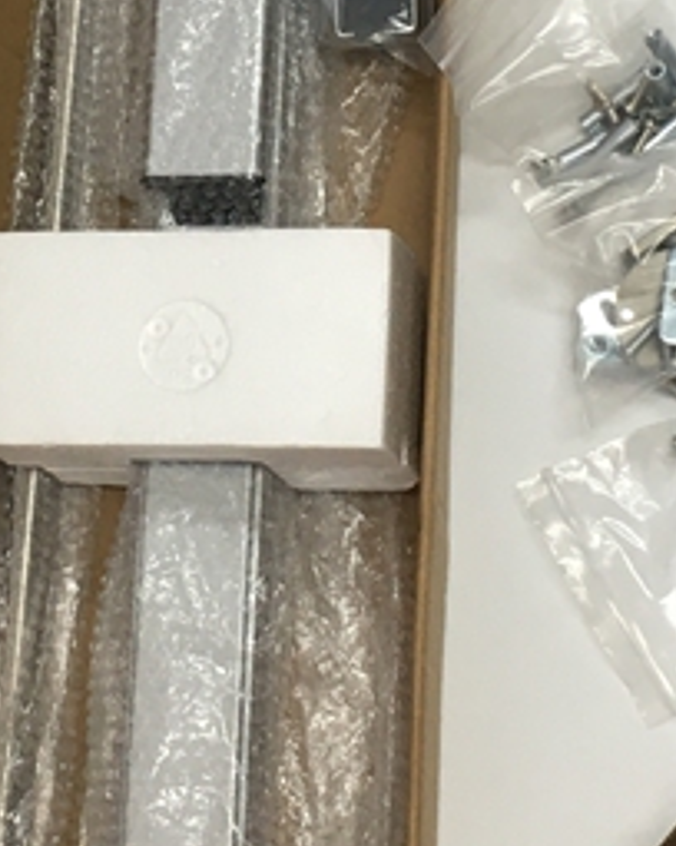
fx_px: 2776
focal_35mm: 111
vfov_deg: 17.2
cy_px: 166
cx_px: 202
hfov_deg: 13.9
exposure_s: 1/33
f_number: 2.2
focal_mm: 4.15
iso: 32
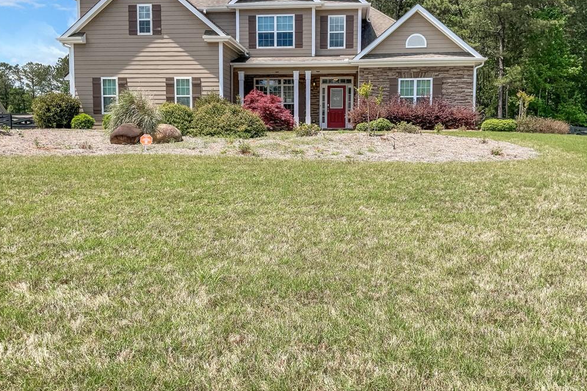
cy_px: 180
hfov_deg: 60.3
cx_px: 293
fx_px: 505
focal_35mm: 31
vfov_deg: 42.3
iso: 16
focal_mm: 3
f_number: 1.8
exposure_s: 1/1250
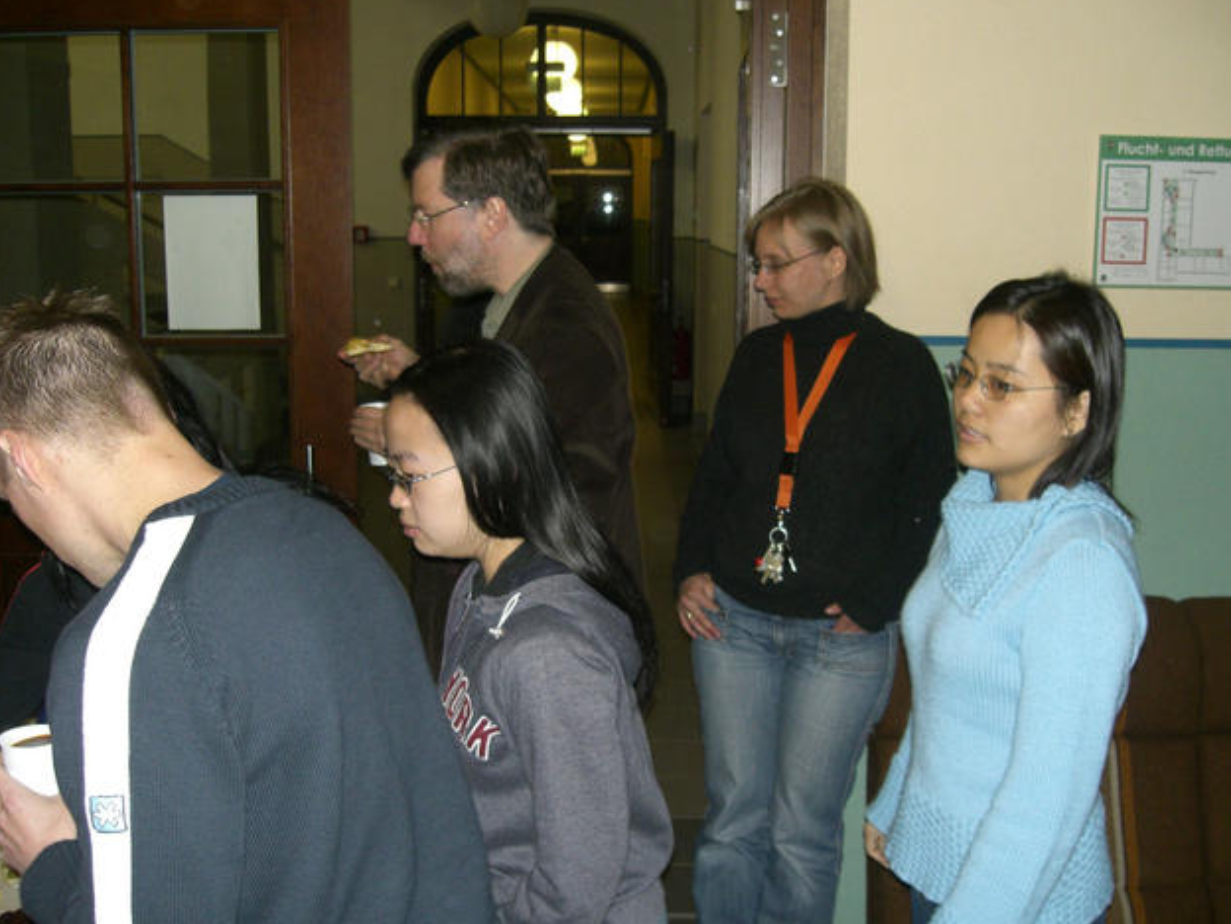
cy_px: 466
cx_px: 625
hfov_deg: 47.9
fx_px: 1387
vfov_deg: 36.8
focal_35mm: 39
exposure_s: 1/60
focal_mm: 6.3
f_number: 3.1
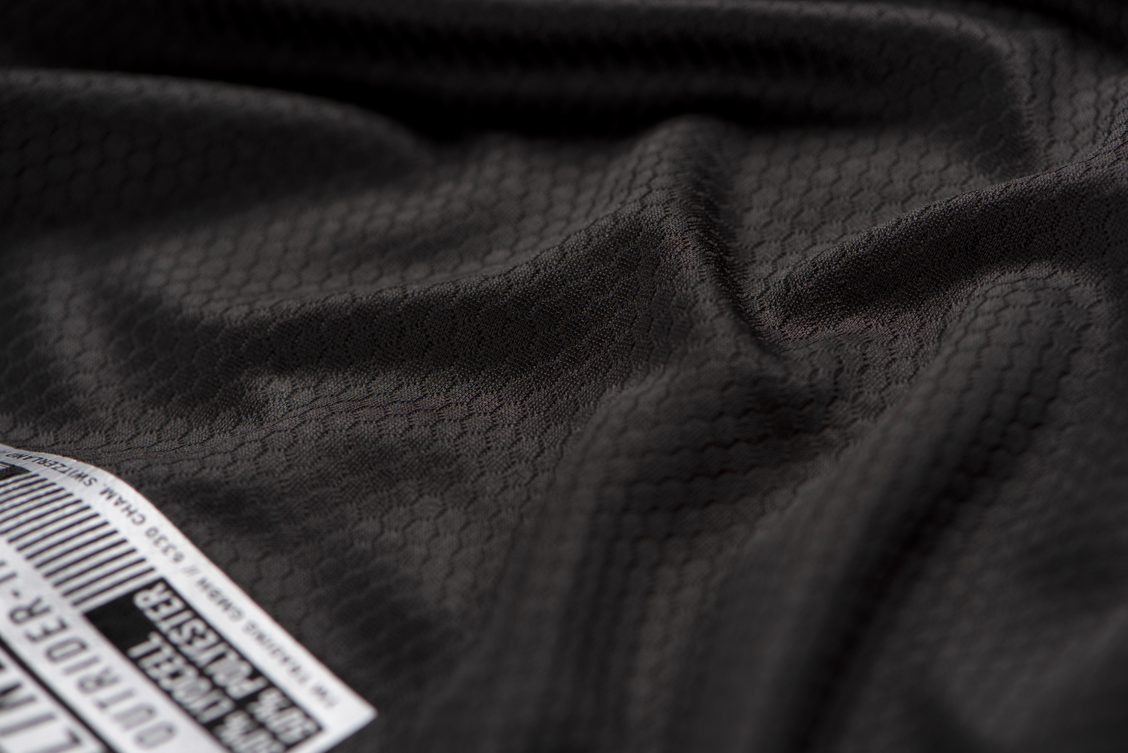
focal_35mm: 105
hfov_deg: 19.4
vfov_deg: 13.1
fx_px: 3291
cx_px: 564
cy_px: 376
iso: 100
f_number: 9
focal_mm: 105
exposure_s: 1/160
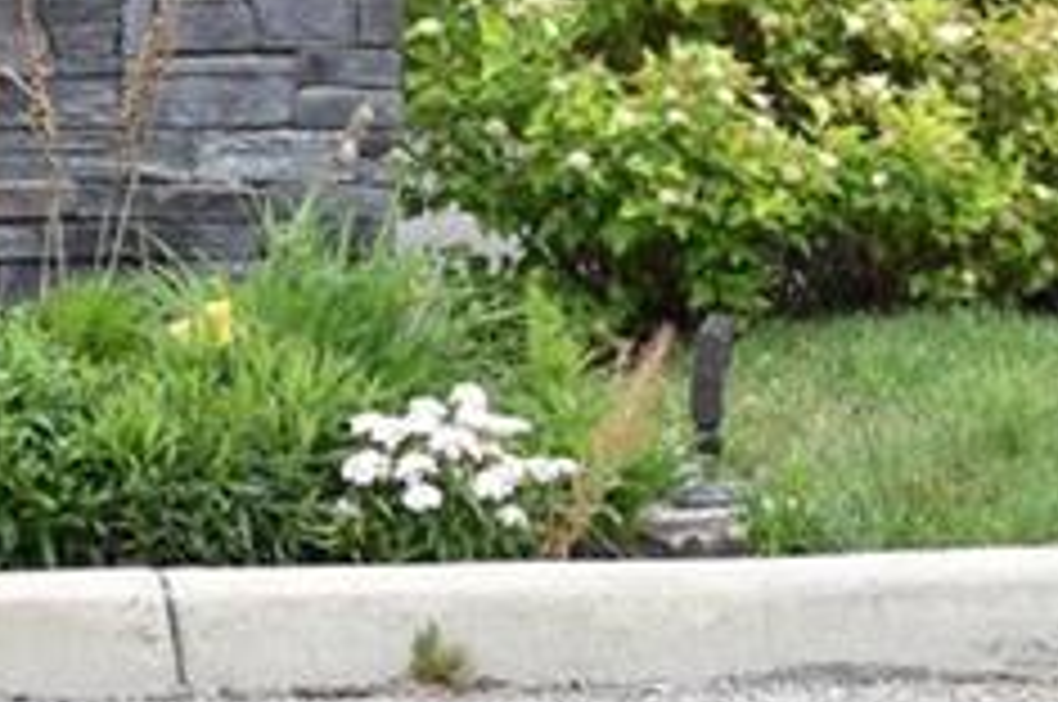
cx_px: -995
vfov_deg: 5.8
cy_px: -788
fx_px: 6726
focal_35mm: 229
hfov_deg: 8.6
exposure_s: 1/60
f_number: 7.1
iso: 360
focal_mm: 35
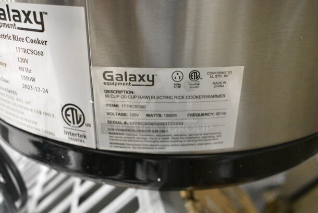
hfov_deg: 59.4
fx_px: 279
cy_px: 106
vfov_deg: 41.8
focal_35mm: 32
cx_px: 159
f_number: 5
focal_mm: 21
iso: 6400
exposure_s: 1/100
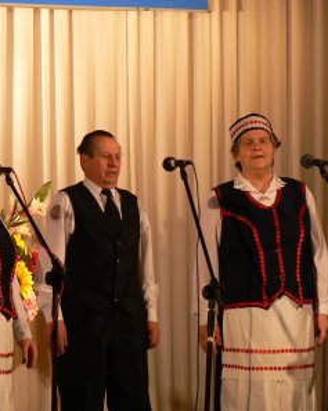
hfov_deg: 7.0
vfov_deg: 8.8
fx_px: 2686
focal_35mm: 221
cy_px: 206
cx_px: 130
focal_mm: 28
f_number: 4
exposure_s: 1/80
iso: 80
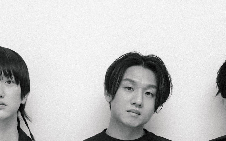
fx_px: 493
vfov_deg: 15.6
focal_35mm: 80
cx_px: 60
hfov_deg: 25.6
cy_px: 175
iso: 400
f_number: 5
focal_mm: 30
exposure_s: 1/50
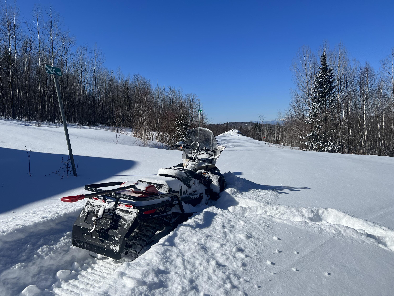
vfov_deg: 53.1
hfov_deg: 67.3
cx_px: 197
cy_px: 148
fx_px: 296
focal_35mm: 26
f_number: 1.5
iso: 50
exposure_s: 1/10309
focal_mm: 5.7
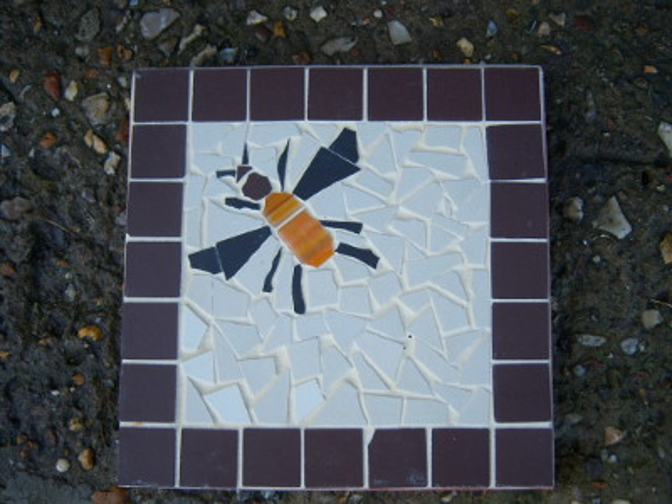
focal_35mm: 36
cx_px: 336
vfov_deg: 39.7
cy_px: 252
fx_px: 699
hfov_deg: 51.4
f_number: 2.8
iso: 80
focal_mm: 7.5
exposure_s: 1/125
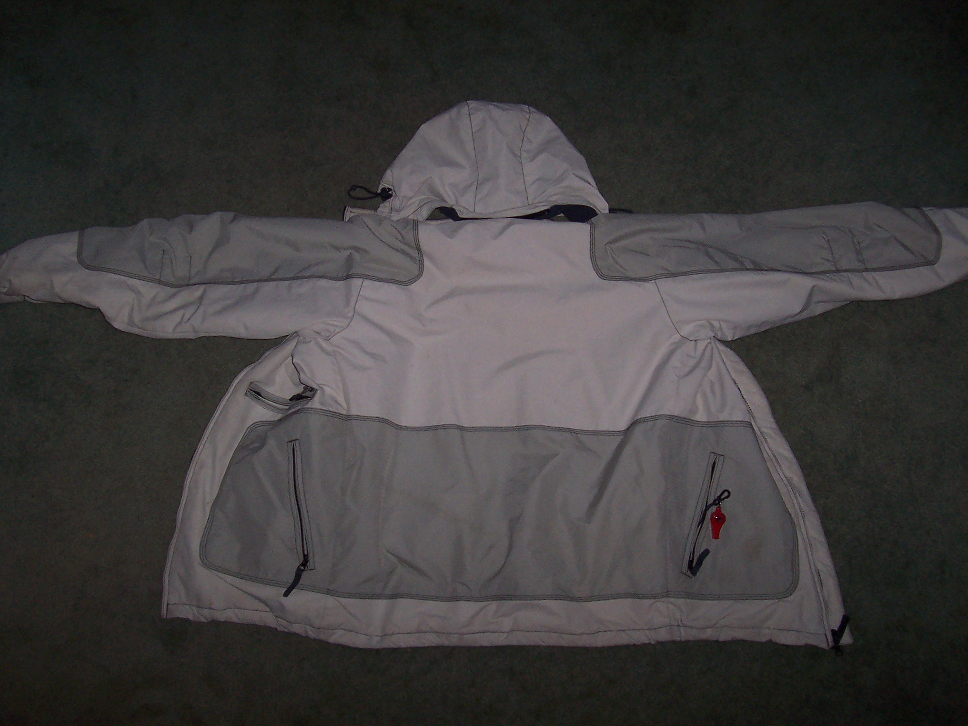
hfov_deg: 50.1
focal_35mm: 37
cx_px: 484
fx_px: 1035
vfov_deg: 38.7
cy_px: 363
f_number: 2.8
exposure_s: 1/60
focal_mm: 5.6
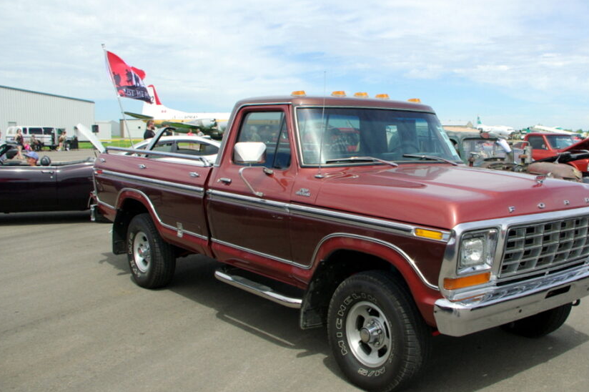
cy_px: 195
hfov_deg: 54.0
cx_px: 362
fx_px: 572
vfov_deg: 37.8
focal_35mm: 35
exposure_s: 1/400
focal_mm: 18
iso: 100
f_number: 7.1
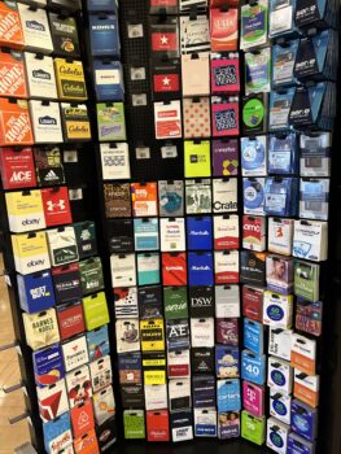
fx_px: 341
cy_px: 227
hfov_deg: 53.1
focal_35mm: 26
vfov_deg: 67.3
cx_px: 170
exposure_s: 1/60
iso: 160
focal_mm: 5.7
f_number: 1.5
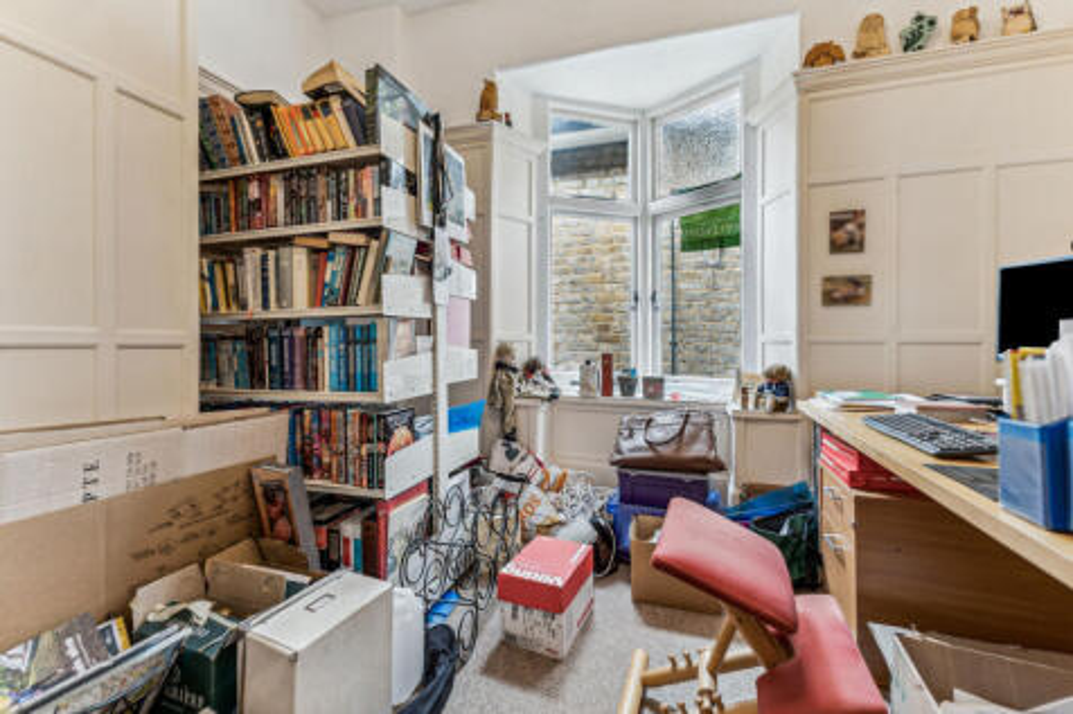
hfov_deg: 100.4
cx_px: 536
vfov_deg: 77.3
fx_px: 447
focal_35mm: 15
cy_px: 357
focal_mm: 10
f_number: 2.8
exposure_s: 1/40
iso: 200
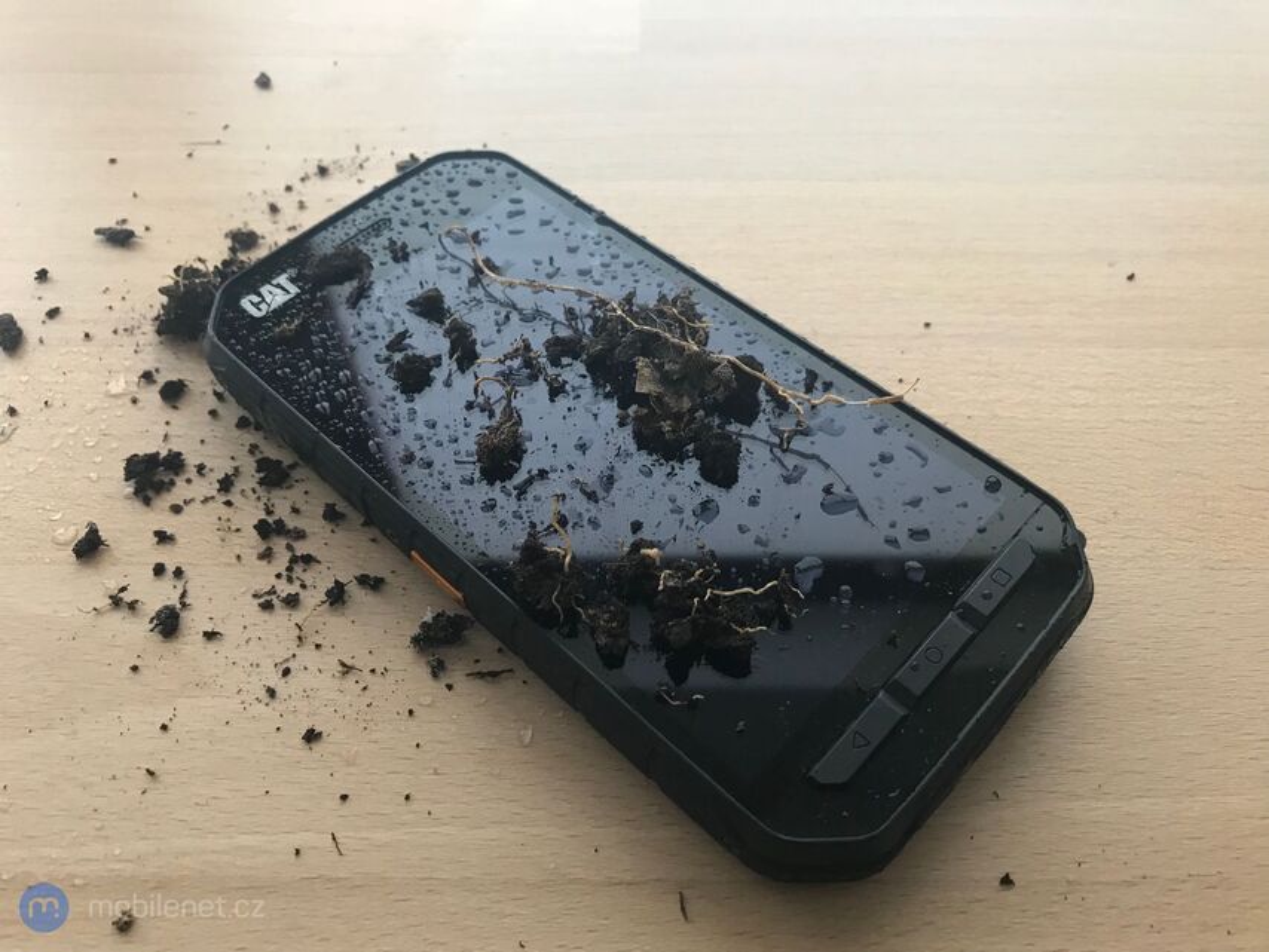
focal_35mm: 28
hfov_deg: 63.4
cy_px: 476
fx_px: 1027
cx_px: 634
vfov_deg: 49.8
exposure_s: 1/17
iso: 50
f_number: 1.8
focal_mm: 3.99
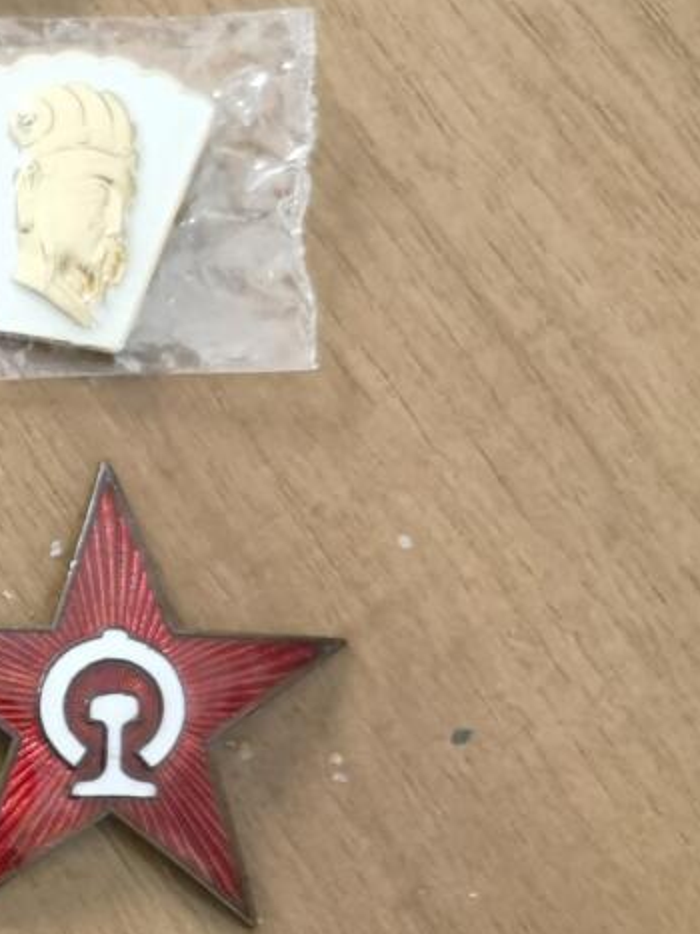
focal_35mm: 104
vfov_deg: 18.7
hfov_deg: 12.9
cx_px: -552
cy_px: 790
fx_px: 2805
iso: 320
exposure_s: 1/50
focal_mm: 6.67
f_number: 1.9
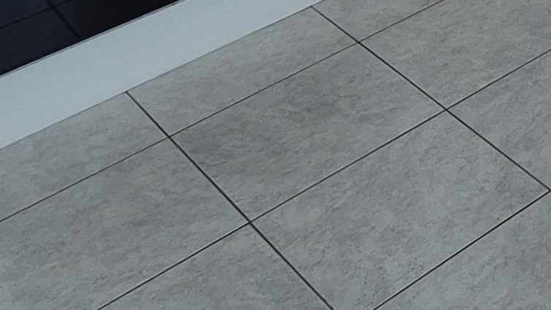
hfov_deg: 19.8
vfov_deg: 12.4
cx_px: 1016
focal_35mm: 75
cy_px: -452
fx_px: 1096
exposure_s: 1/100
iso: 64
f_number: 2.2
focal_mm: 2.2
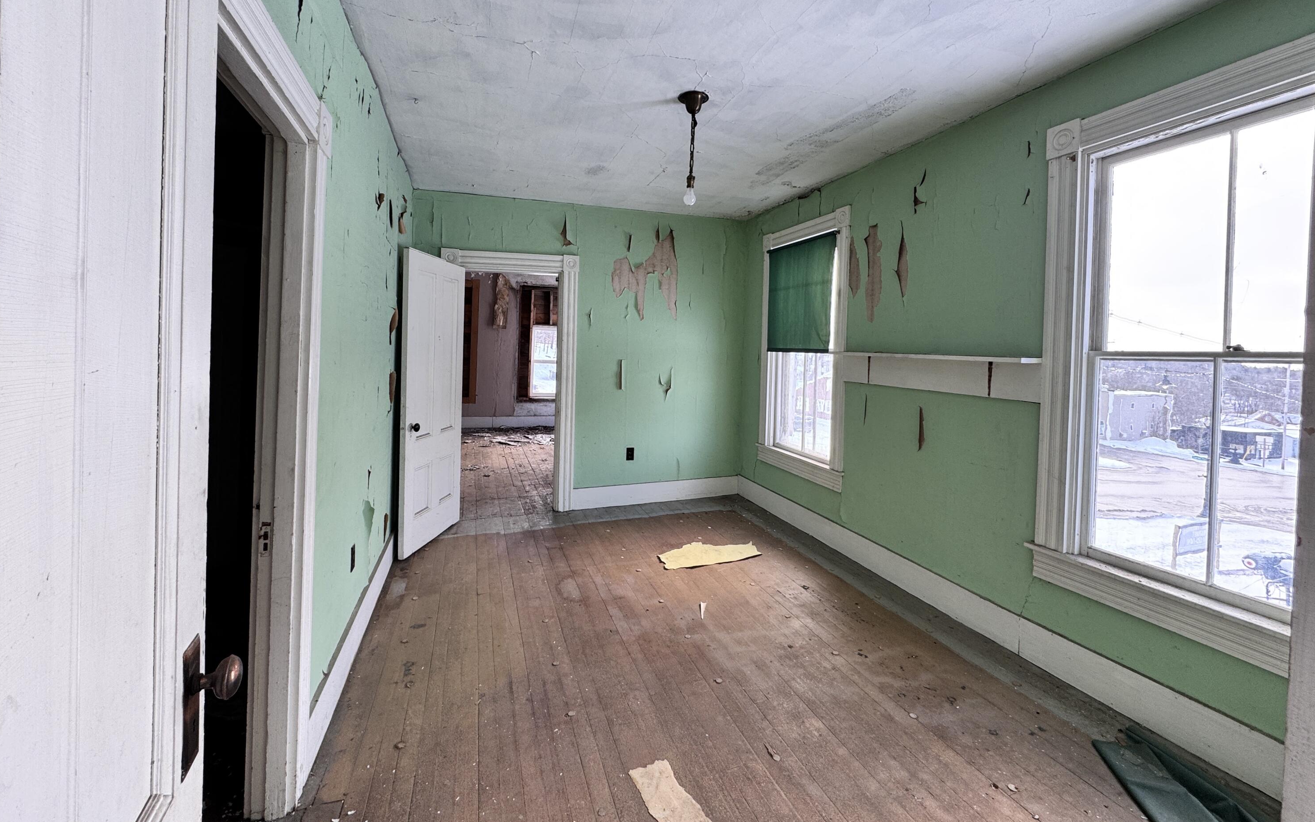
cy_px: 355
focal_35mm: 15
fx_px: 538
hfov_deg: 101.5
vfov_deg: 74.4
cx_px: 661
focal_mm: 2.22
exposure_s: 1/99
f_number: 2.2
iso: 80
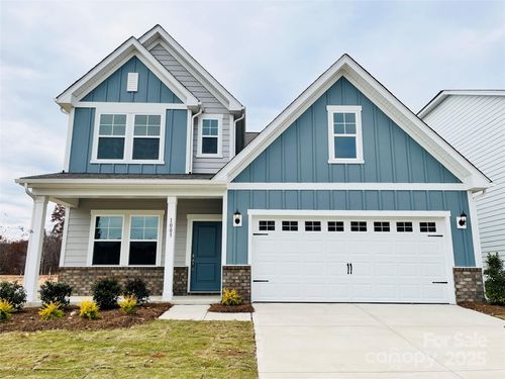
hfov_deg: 67.3
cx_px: 252
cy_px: 190
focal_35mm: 26
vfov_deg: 53.1
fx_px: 379
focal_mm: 5.1
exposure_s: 1/3049
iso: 50
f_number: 1.6
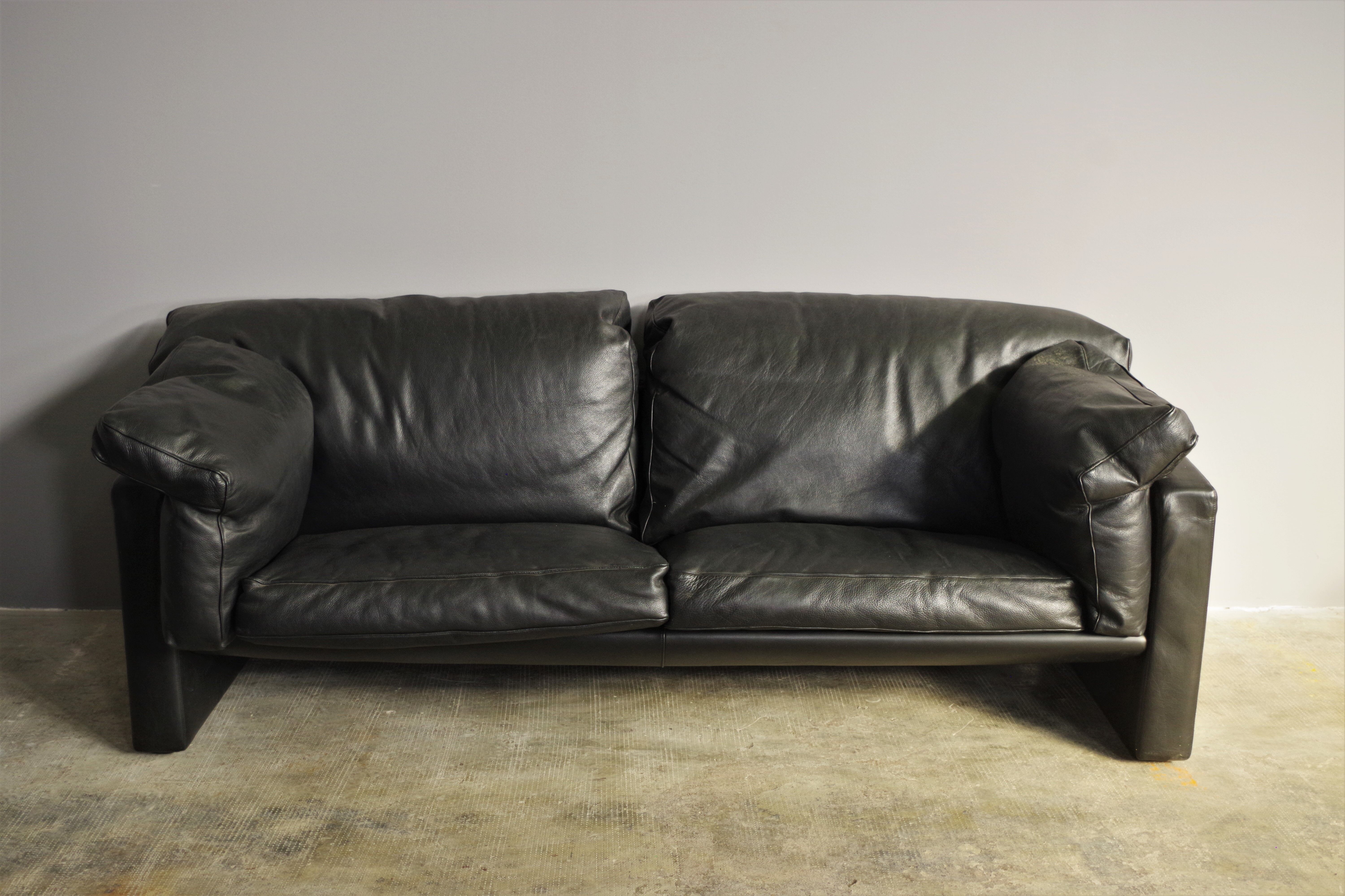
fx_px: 1569
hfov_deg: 46.4
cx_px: 672
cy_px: 448
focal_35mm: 42
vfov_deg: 31.9
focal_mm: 28.13
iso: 800
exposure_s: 1/60
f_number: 4
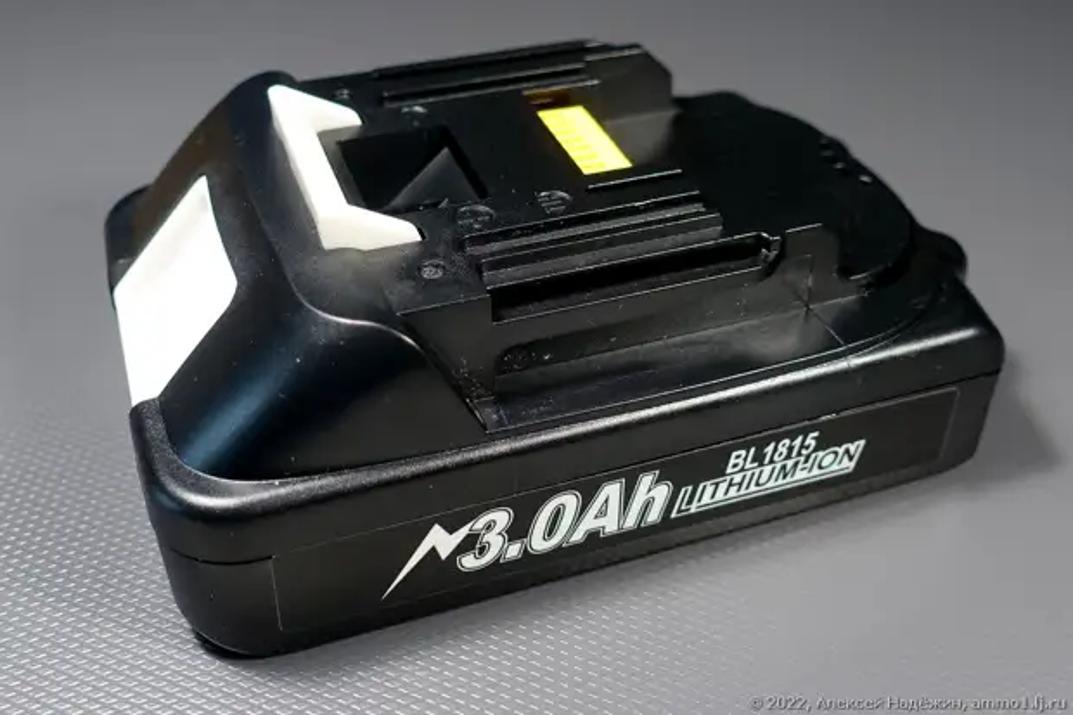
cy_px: 358
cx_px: 536
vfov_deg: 53.1
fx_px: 715
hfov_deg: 73.8
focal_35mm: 24
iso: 125
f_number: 2.8
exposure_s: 1/30
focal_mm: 8.8
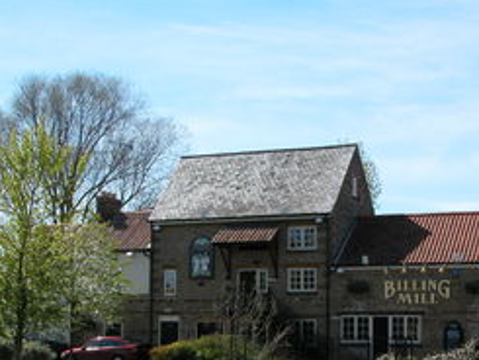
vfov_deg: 19.5
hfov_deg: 25.9
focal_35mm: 75
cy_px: 284
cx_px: 278
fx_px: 1038
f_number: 6.7
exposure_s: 1/275
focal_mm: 11.6
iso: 100
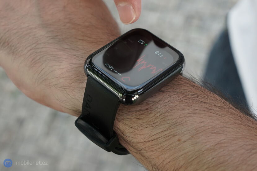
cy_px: 86
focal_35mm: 51
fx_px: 364
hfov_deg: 38.9
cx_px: 128
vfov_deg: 26.5
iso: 1600
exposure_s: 1/160
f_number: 8
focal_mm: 51
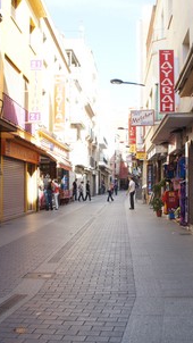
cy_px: 171
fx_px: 391
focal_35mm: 43
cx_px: 117
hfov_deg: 27.7
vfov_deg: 47.3
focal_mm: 18
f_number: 5.6
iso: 100
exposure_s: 1/80
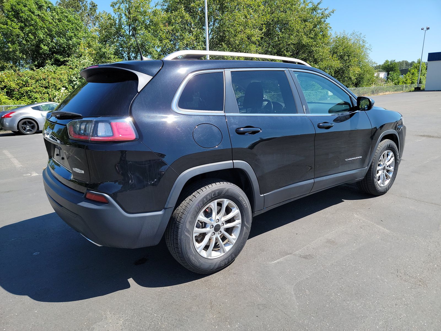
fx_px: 306
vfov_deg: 56.8
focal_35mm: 24
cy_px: 166
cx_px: 220
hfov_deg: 71.6
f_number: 1.8
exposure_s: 1/438
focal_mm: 6.7
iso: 50
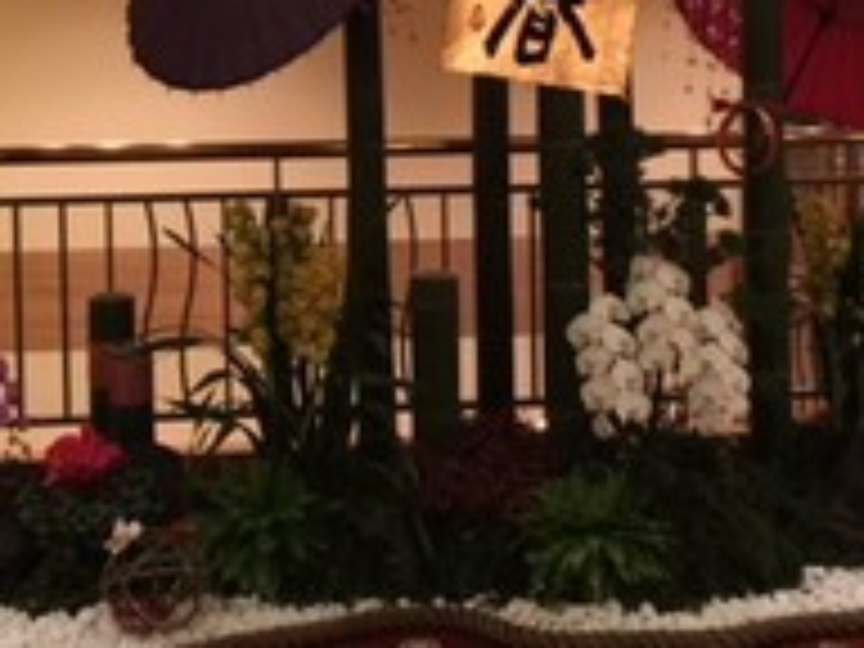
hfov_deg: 28.5
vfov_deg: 21.3
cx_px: 495
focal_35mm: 68
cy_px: 117
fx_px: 1697
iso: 80
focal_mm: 4.15
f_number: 2.2
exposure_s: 1/4
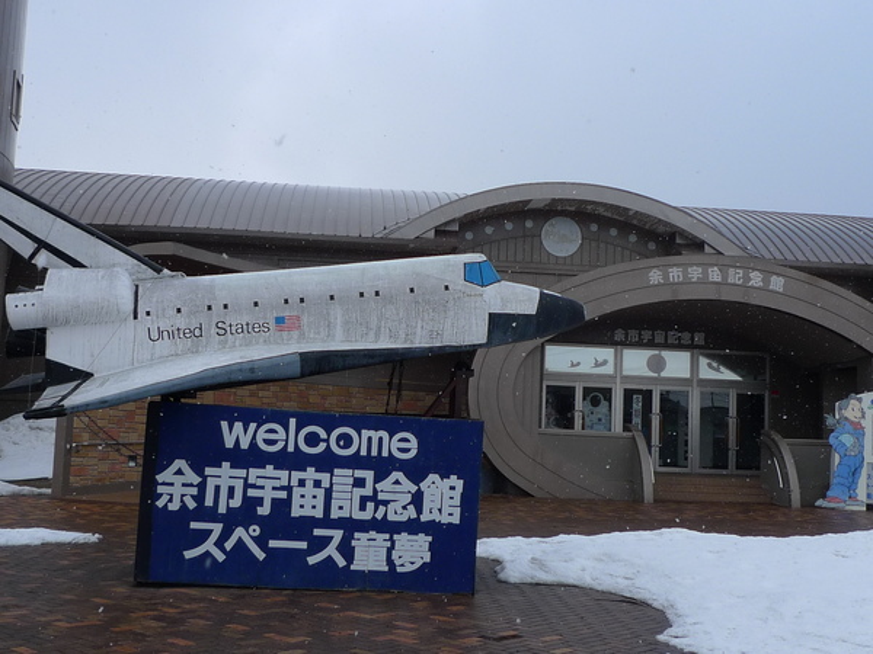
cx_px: 436
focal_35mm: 43
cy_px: 327
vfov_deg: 33.6
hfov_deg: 43.9
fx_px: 1084
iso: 80
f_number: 4
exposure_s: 1/640
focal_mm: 5.1
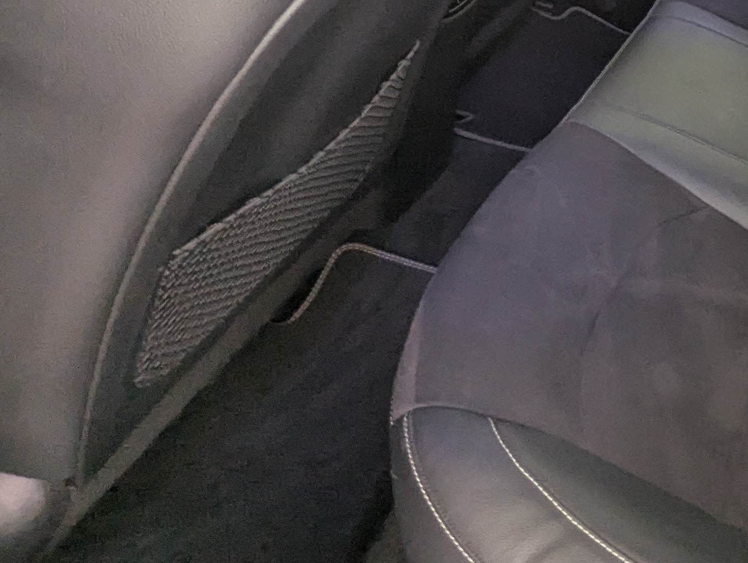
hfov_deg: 36.0
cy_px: 27
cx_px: 816
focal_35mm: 45
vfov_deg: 30.4
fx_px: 974
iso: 69
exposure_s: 1/50.7
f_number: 2.2
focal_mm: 2.35
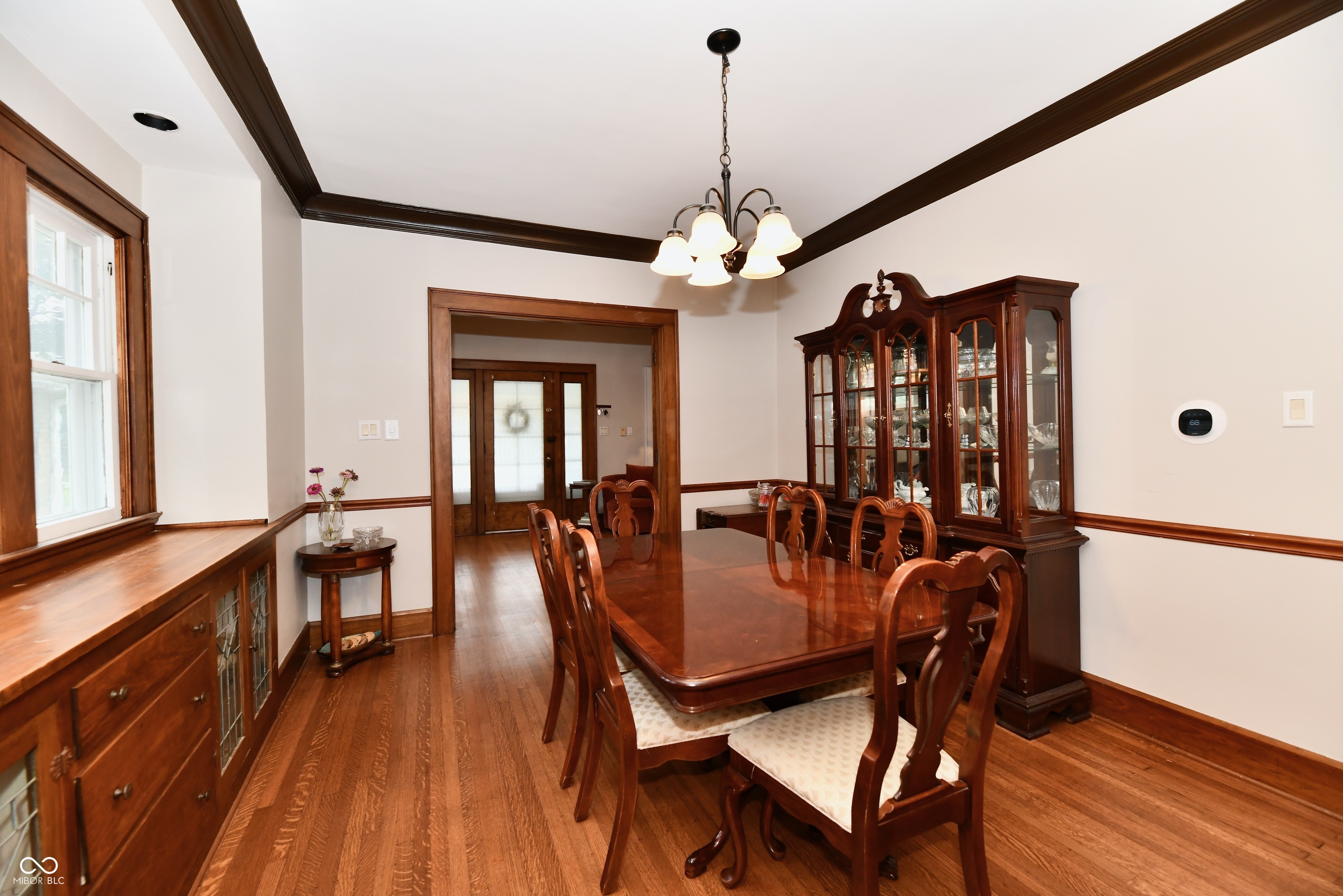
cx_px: 672
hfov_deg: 104.3
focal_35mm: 14
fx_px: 522
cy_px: 448
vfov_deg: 81.2
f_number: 6.3
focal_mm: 14
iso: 640
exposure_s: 1/60
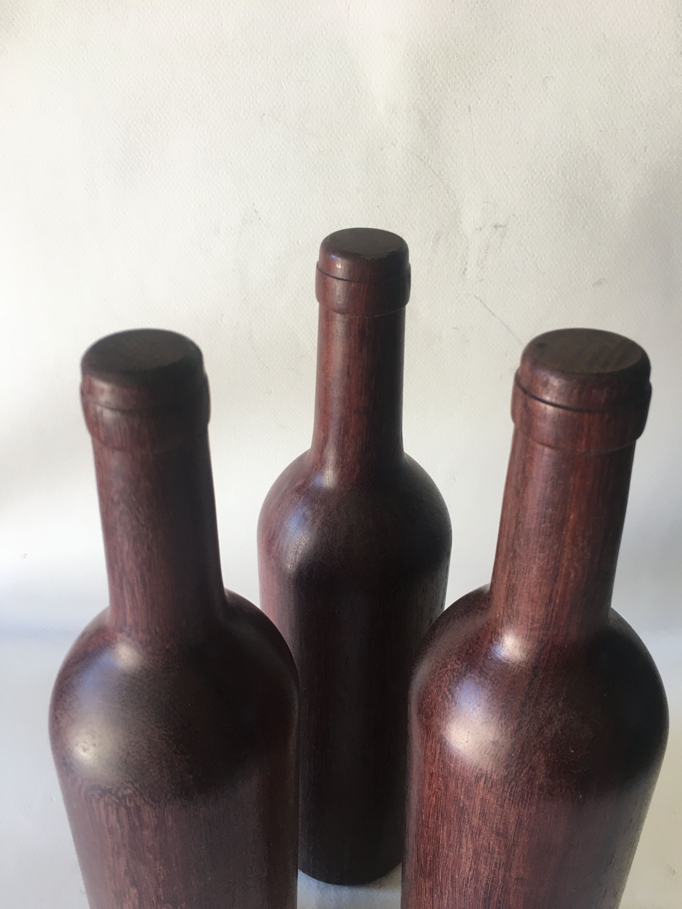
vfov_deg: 61.7
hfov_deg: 48.2
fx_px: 762
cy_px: 454
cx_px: 341
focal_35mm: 29
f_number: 2.2
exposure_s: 1/33
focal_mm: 4.15
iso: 32
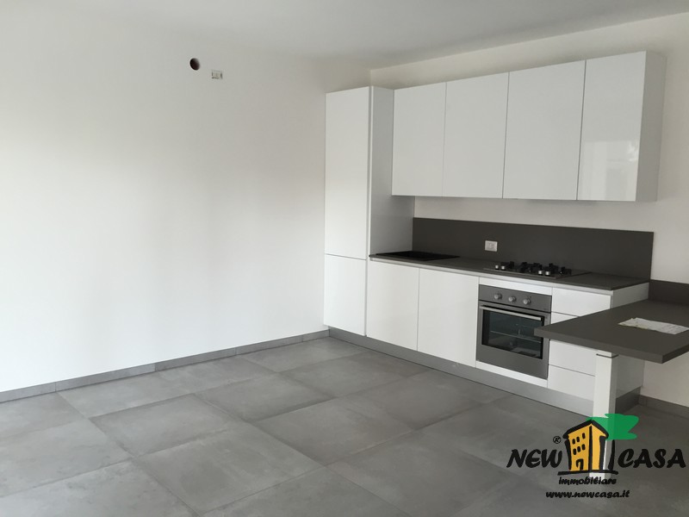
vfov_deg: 48.2
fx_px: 577
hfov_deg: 61.7
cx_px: 344
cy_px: 258
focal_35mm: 29
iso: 32
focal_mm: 4.15
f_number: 2.2
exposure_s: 1/33
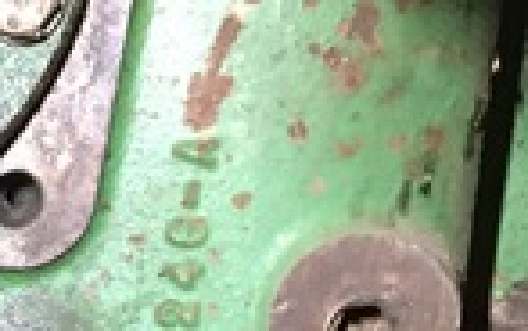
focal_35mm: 144
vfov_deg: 8.5
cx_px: -363
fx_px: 2073
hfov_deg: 13.3
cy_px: 723
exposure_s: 1/15
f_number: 2.2
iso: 200
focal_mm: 4.15
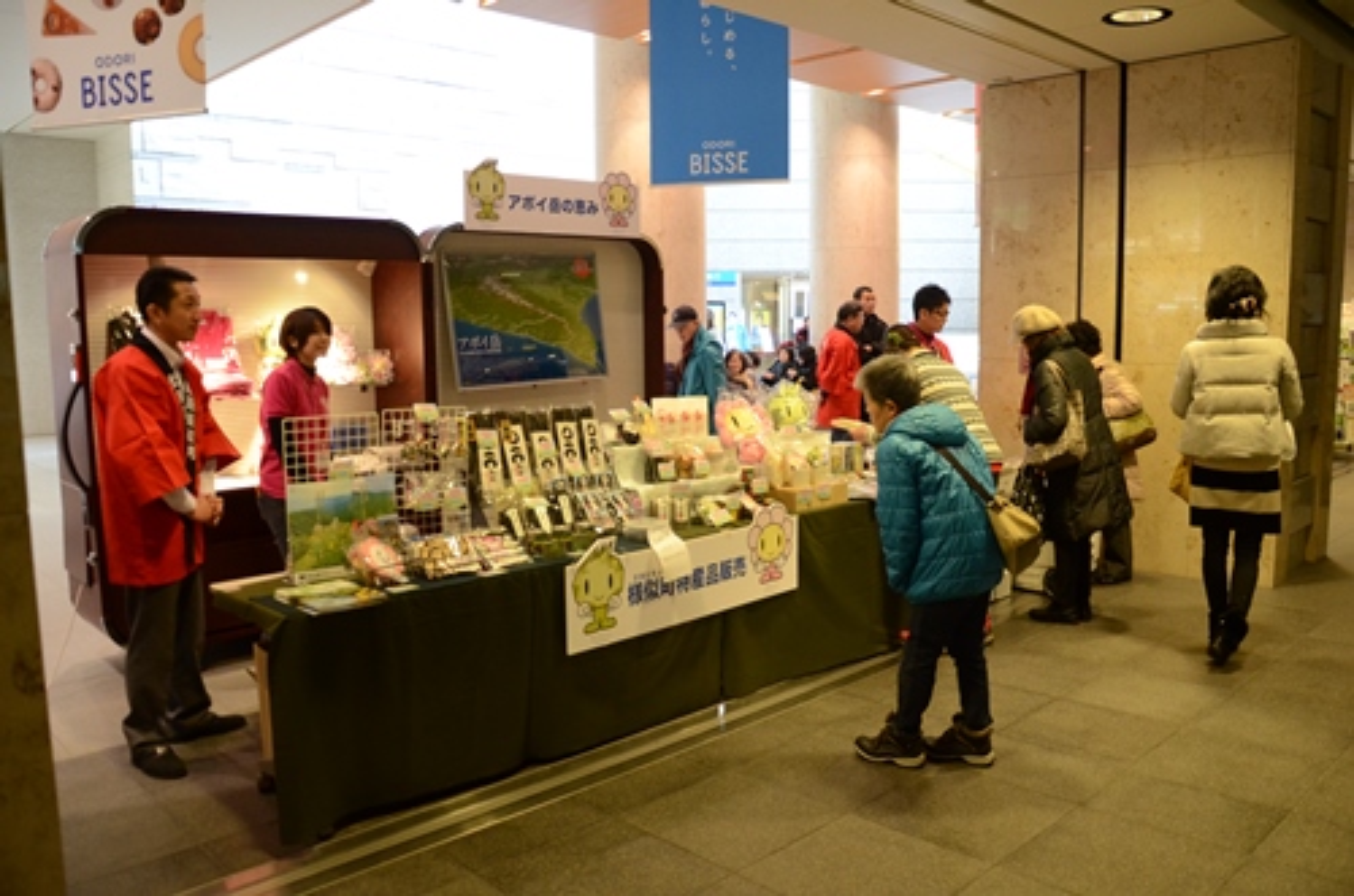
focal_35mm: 27
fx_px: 1013
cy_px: 448
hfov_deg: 67.5
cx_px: 677
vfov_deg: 47.7
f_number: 3.5
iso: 1600
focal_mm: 18
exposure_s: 1/60
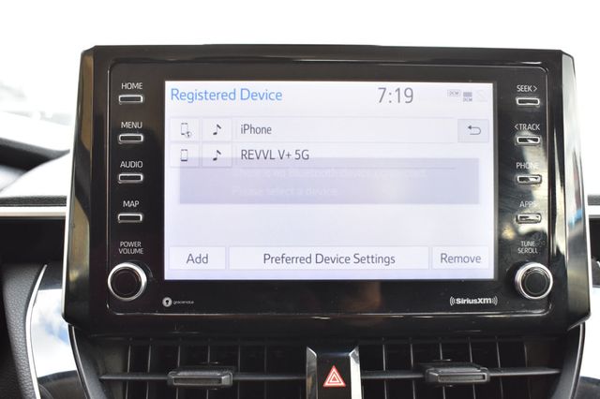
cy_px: 200
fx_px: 600
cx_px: 300
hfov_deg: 53.2
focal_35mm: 36
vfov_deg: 36.8
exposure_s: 1/125
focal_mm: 24
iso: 800
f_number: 5
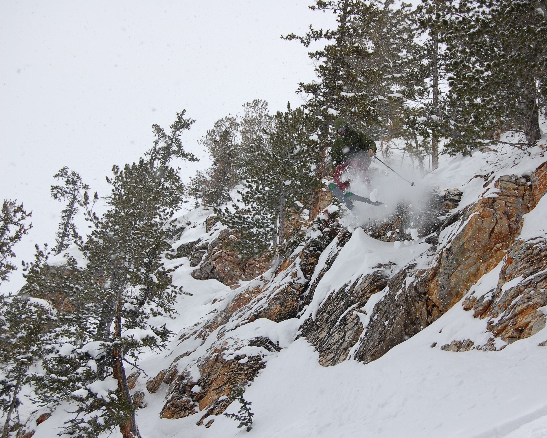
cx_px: 327
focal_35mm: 60
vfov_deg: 25.6
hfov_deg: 31.6
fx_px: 964
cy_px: 220
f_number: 6.3
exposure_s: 1/1600
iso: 200
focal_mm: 35
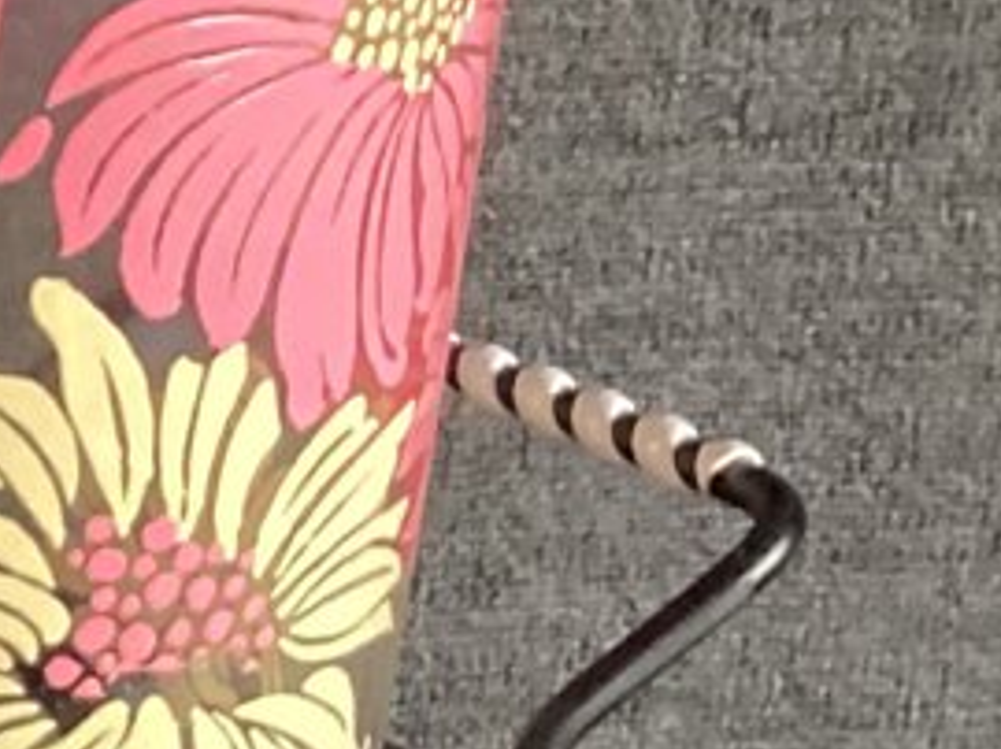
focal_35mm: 174
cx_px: -1670
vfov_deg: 8.4
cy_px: 844
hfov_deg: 9.6
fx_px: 5027
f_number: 2.4
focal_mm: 3.3
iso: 320
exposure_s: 1/40
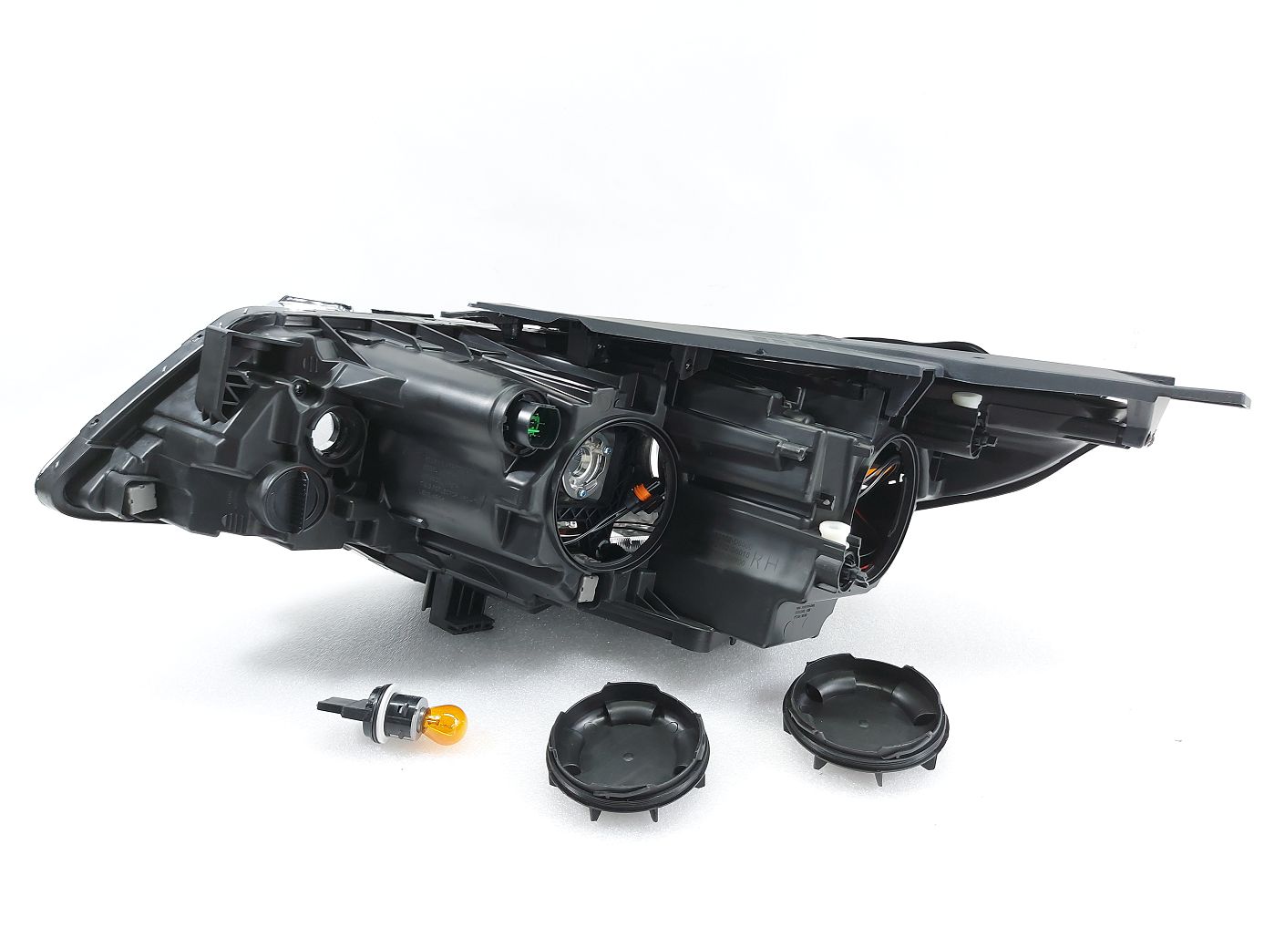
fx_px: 876
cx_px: 632
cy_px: 474
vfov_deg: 56.8
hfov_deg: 71.6
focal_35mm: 24
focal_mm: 5.23
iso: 100
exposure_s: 1/50
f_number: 1.8
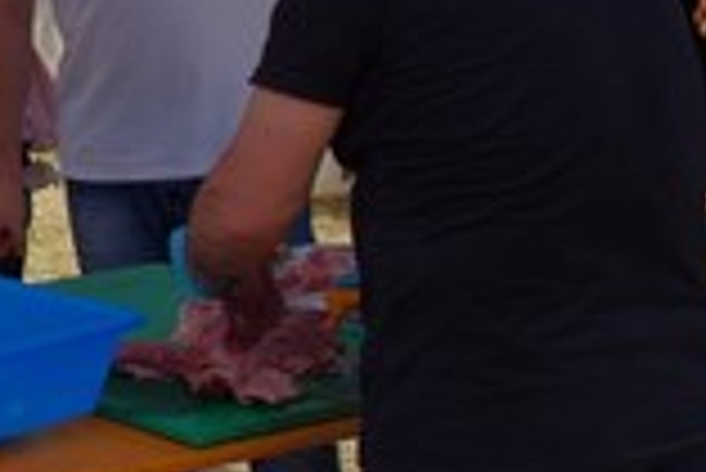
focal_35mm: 124
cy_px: -124
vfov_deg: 10.8
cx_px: -364
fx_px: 2434
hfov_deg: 15.2
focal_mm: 26
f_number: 7.1
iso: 200
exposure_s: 1/320
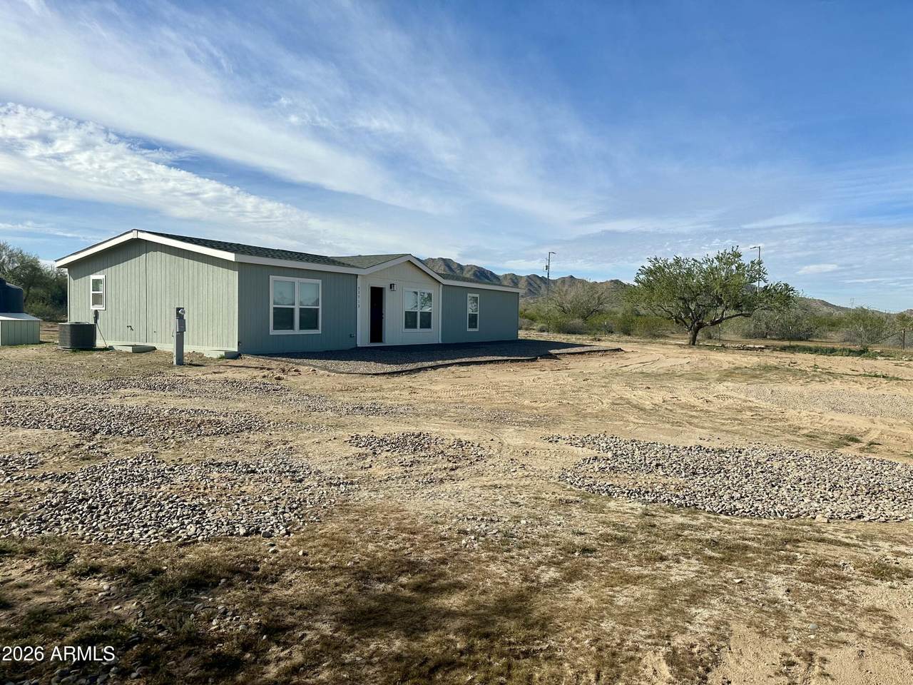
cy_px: 342
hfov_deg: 71.6
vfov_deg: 56.8
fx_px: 633
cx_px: 456
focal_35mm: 24
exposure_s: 1/6623
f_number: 1.78
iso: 80
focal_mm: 6.86
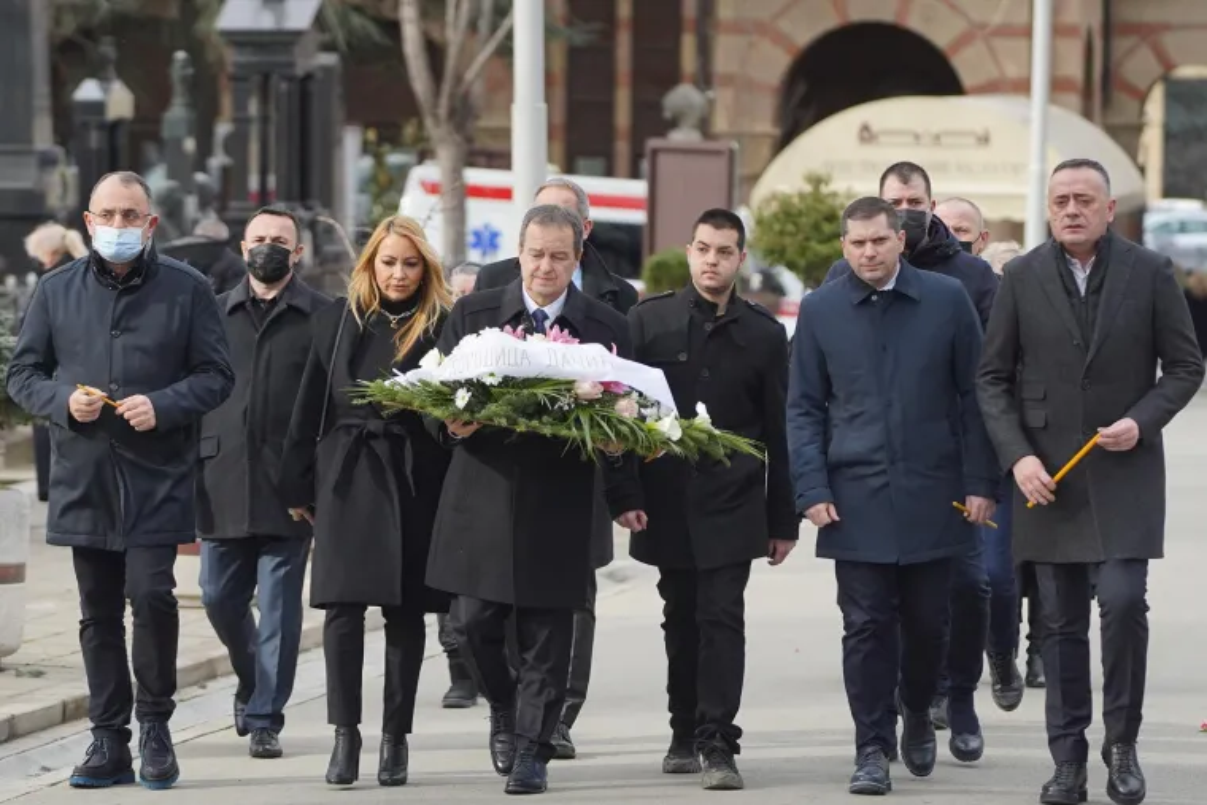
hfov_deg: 11.0
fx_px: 6270
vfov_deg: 7.3
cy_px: 402
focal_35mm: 187
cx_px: 604
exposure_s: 1/3200
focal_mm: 125
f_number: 3.2
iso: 1000
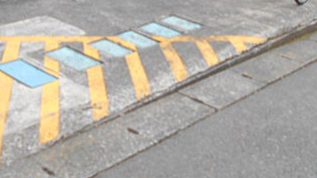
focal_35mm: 57
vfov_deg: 20.1
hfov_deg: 36.0
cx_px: 91
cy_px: -19
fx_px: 479
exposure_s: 1/50
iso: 80
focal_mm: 4.6
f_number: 3.2
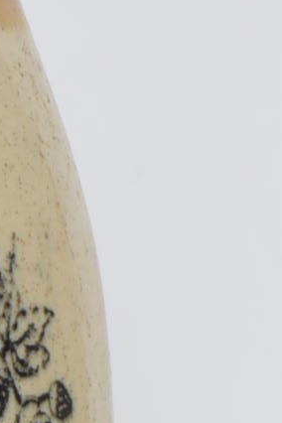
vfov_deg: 3.9
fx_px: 6215
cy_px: 260
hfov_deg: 2.6
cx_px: 264
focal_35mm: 529
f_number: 9
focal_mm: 50
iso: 100
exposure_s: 1/80
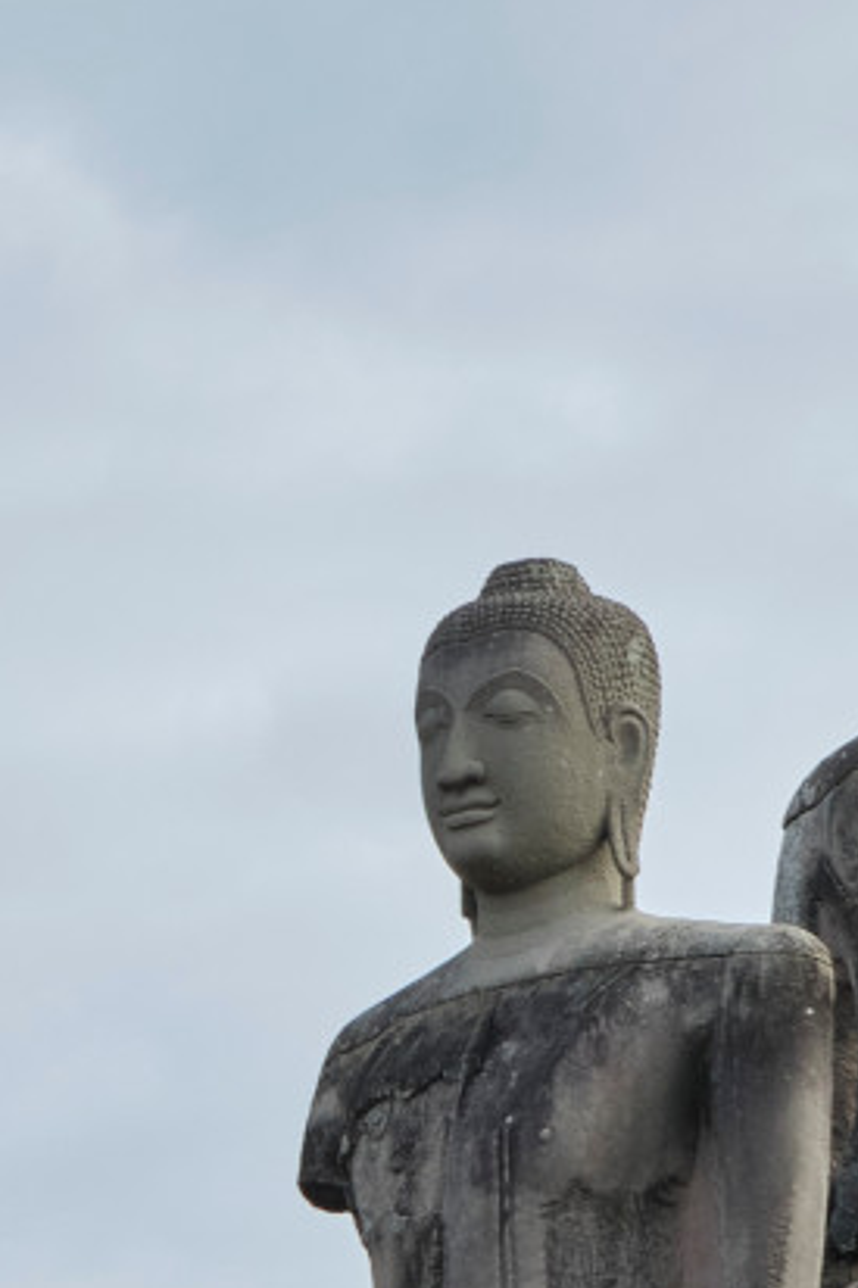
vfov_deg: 6.4
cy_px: 789
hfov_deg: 4.3
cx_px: 331
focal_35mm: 322
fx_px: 11520
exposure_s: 1/210
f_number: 8
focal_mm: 54.5
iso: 400
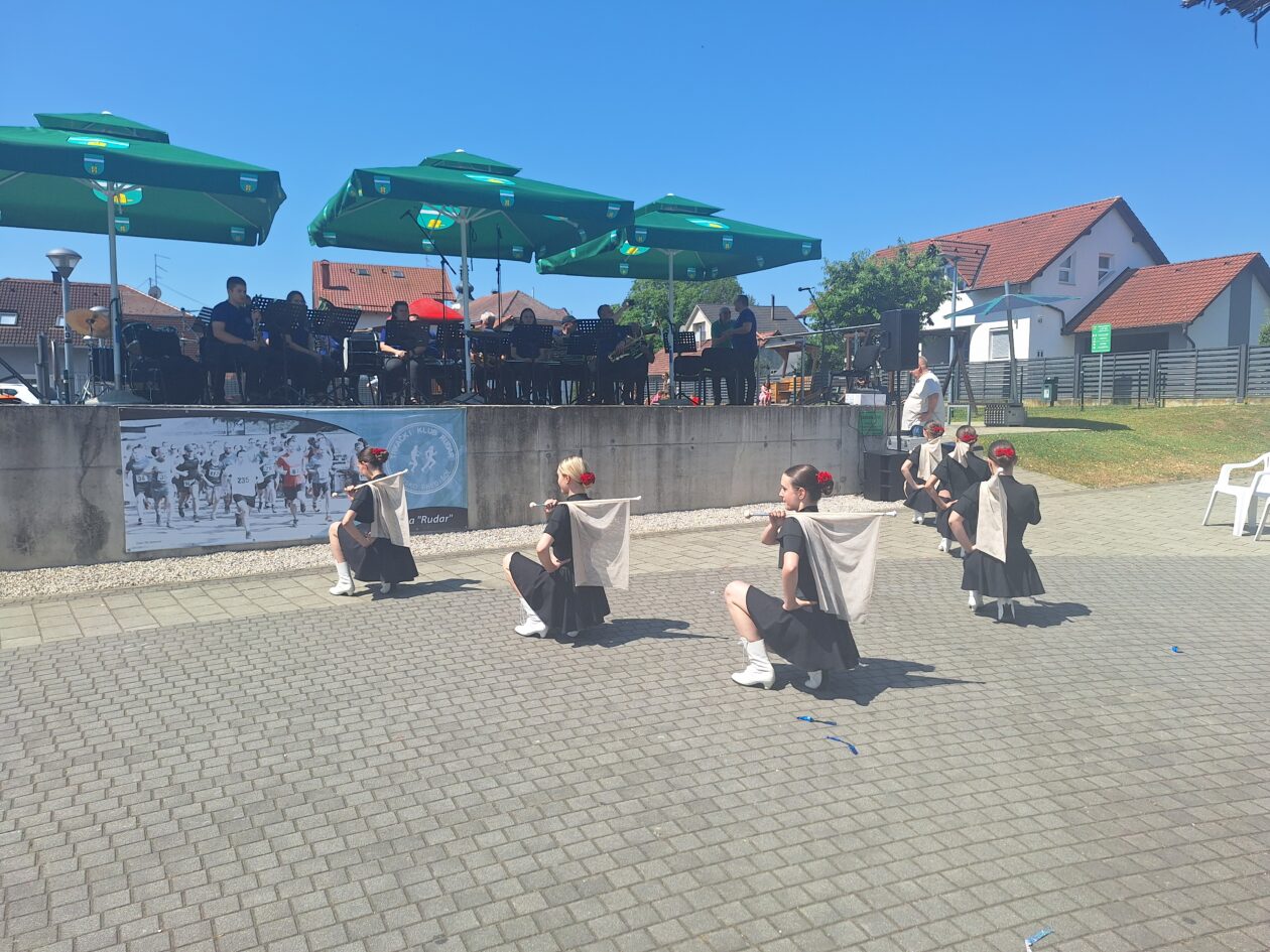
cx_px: 635
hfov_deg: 73.9
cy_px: 476
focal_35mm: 23
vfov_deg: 58.9
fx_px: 844
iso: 40
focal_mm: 5.54
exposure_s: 1/1852
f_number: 1.8
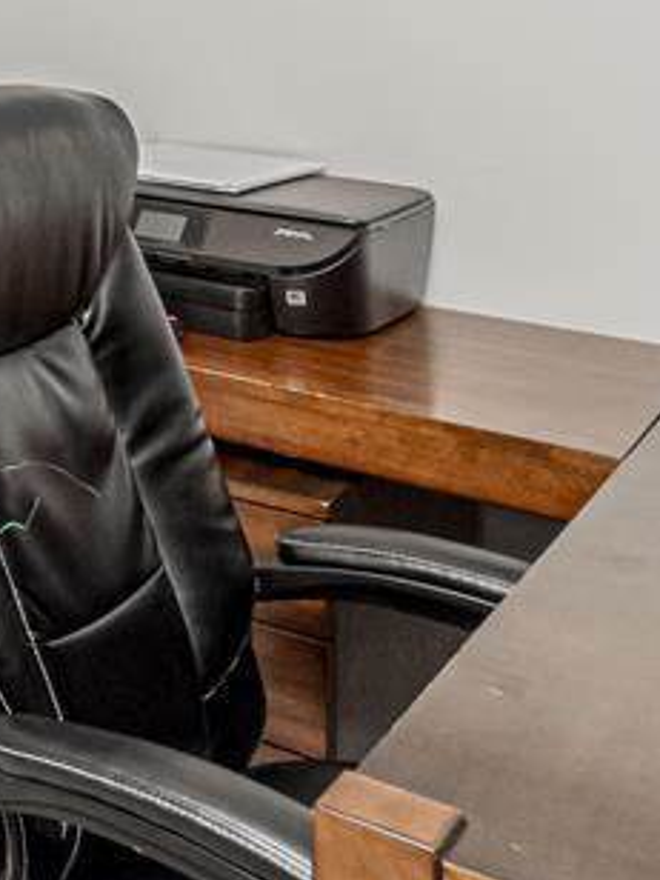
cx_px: -777
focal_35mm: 60
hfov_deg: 16.3
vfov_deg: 28.6
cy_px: -136
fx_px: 1525
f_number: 13
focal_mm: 10
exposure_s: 1/60
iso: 1600
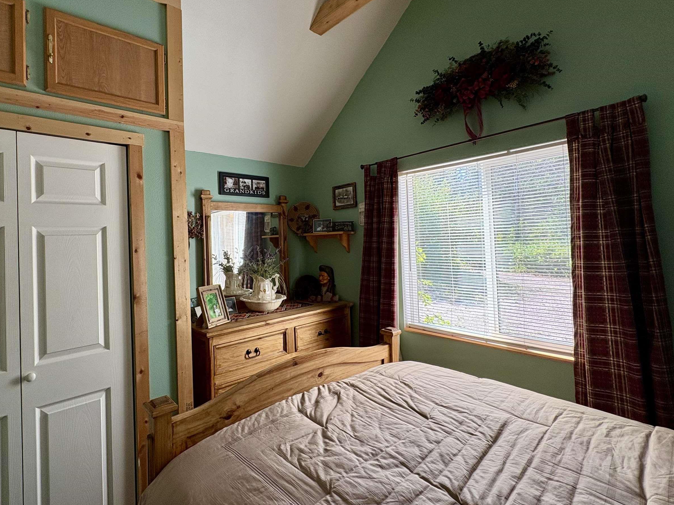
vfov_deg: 71.5
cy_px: 231
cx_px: 277
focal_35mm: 18
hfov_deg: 86.9
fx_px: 350
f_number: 2.2
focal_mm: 2.22
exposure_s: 1/99
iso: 200
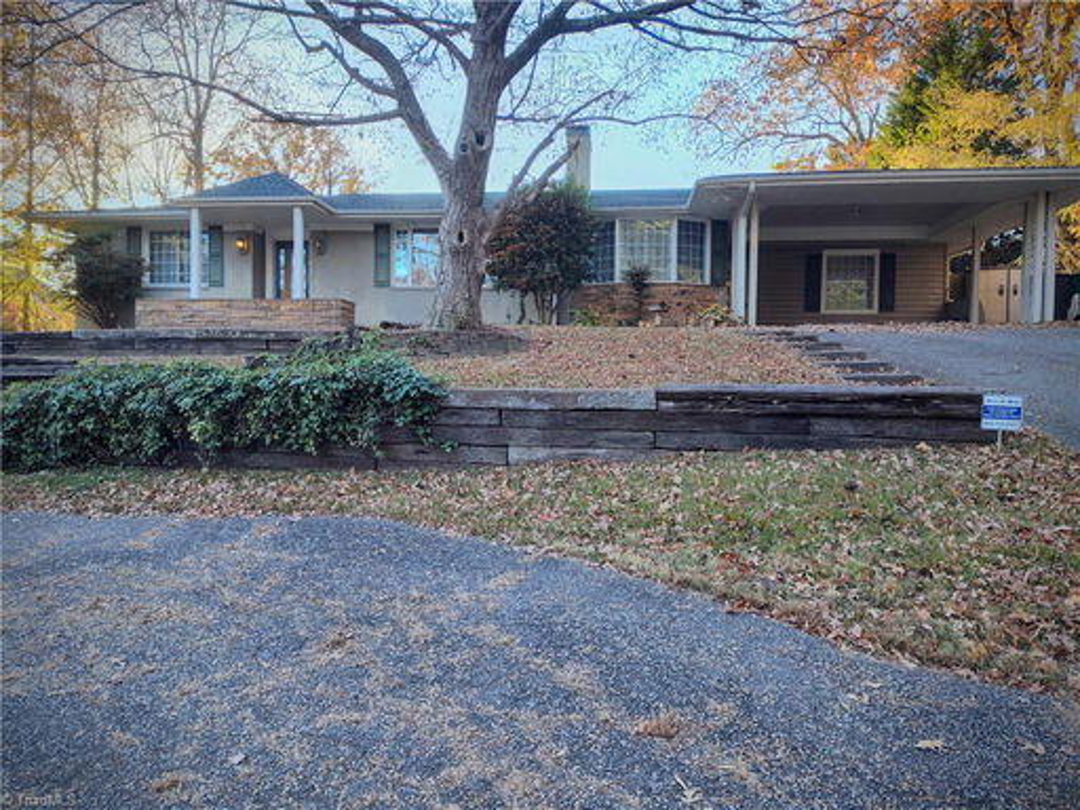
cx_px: 540
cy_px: 405
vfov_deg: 58.9
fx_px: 718
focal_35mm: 23
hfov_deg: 73.9
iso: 135
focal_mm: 5.56
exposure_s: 1/120
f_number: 1.8
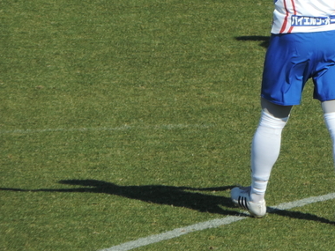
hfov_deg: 1.7
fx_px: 11207
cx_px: 319
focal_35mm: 1158
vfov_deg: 1.3
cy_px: -2
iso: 80
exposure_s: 1/500
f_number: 4.9
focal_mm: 98.1
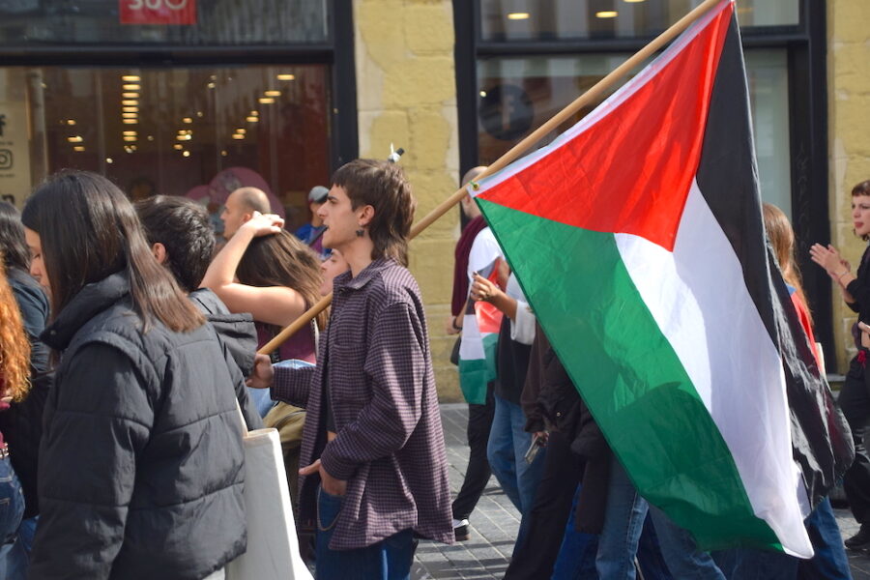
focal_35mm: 72
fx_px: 1740
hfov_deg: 28.1
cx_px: 435
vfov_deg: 18.9
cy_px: 290
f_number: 5
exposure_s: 1/1250
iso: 400
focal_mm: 48
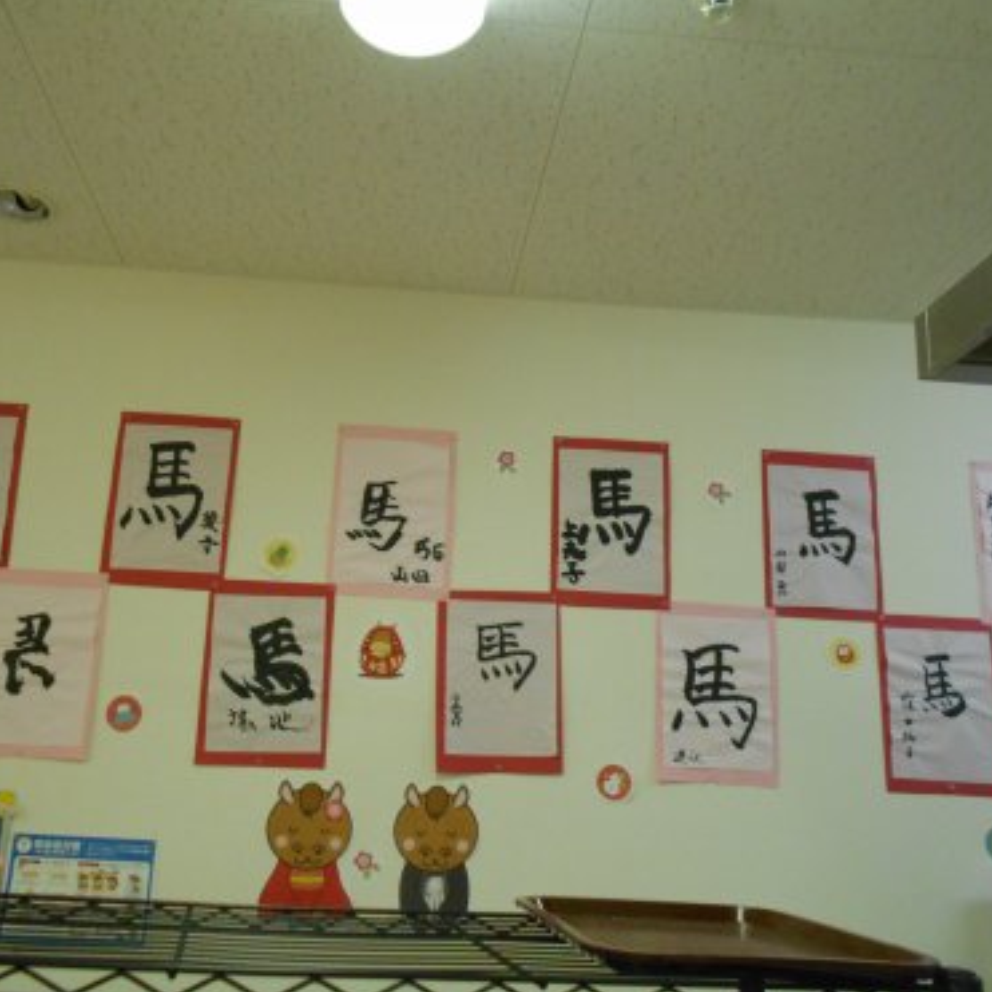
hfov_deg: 52.4
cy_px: 496
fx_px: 1005
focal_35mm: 31
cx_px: 447
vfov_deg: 52.5
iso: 400
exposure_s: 1/25
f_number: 3.2
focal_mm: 4.6
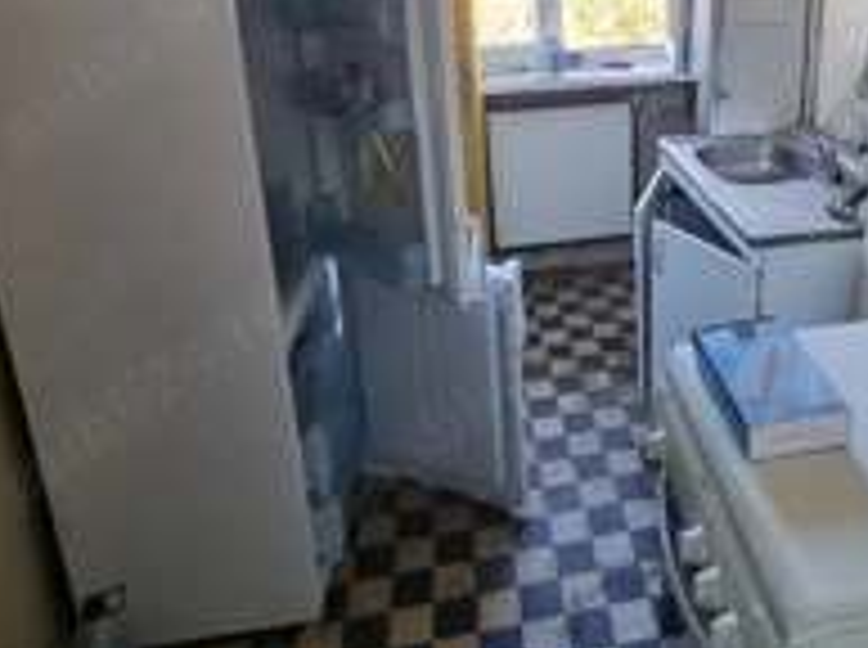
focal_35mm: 27
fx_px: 676
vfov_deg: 47.4
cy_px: 99
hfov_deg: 63.6
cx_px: 585
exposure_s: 1/50
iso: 125
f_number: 2.2
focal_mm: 2.2
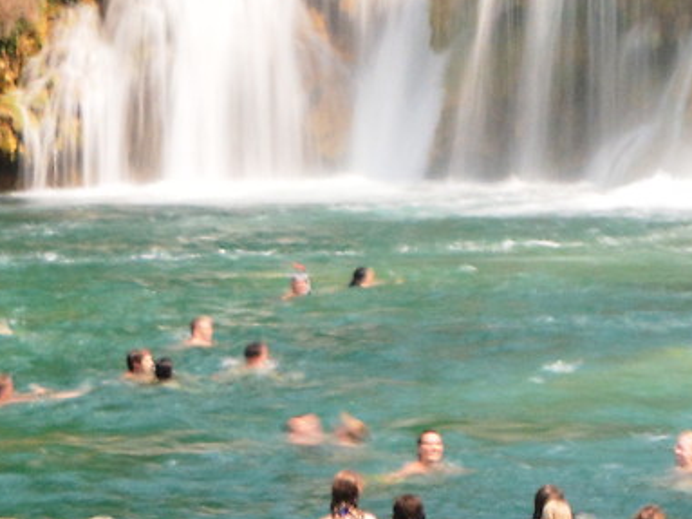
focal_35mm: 235
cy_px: -80
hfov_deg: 8.1
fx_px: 4696
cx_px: 1288
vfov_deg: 6.3
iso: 800
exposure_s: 1/4
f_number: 5.6
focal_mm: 26
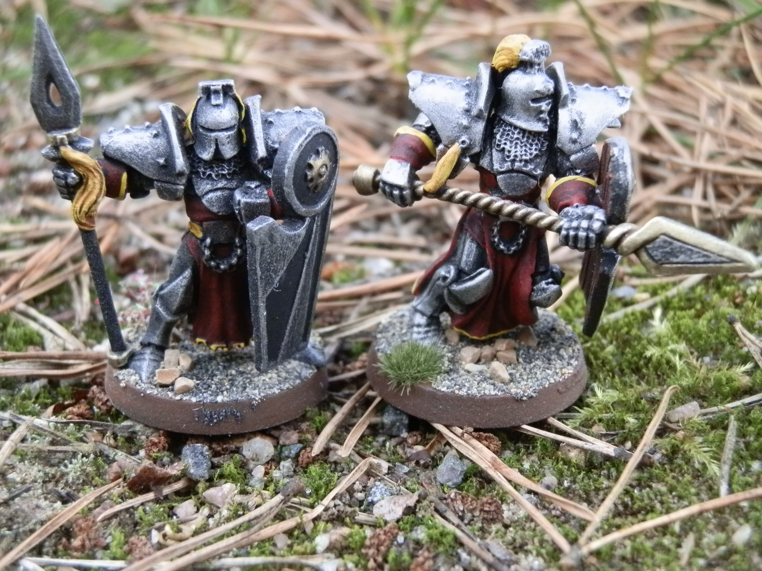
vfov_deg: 24.0
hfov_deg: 31.7
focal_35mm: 61
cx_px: 381
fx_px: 1343
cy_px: 286
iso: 400
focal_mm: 10.99
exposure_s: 1/160
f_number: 3.7
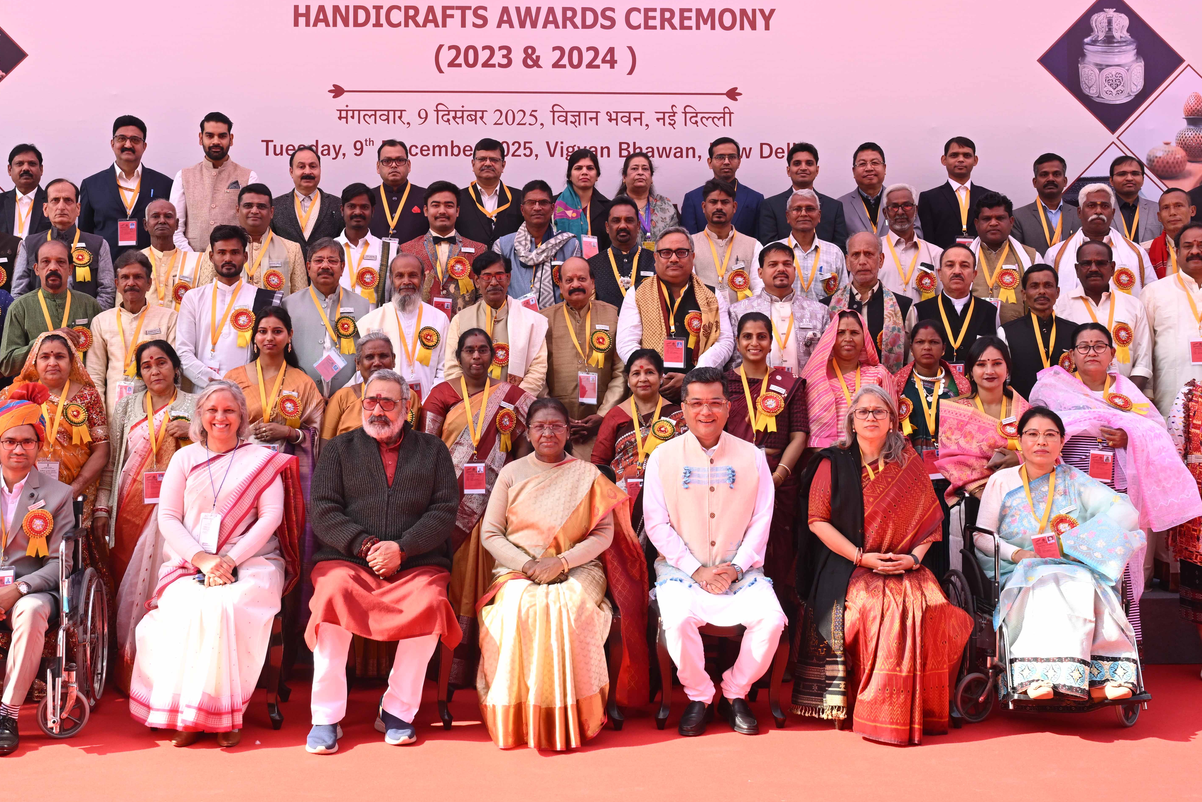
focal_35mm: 42
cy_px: 329
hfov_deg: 46.4
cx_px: 571
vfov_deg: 31.8
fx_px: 1402
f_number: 7.1
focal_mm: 29
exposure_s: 1/250
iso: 400
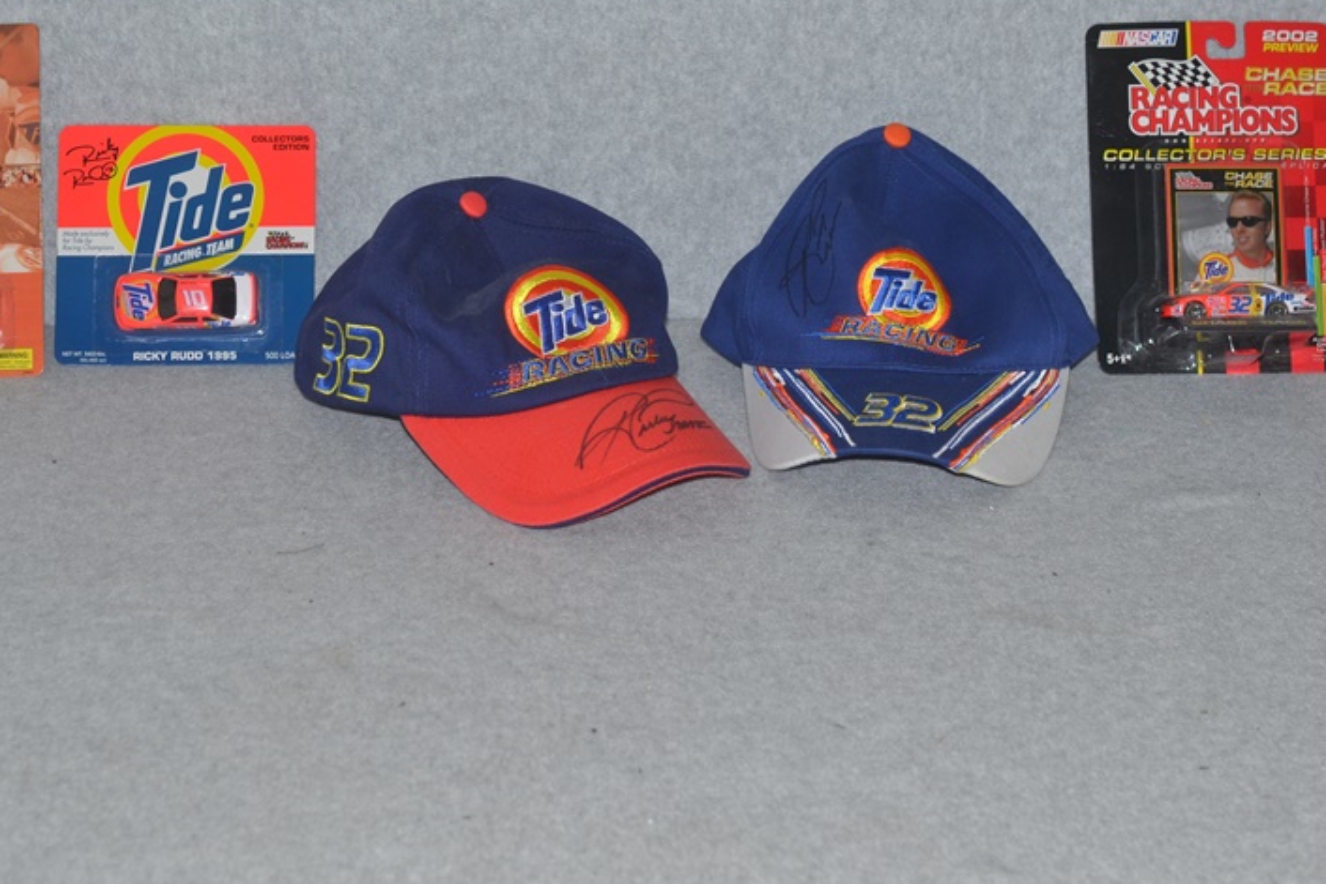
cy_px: 301
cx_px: 622
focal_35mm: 85
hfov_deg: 23.9
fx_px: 3131
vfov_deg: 16.0
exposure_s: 1/60
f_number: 8
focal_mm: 40
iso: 110
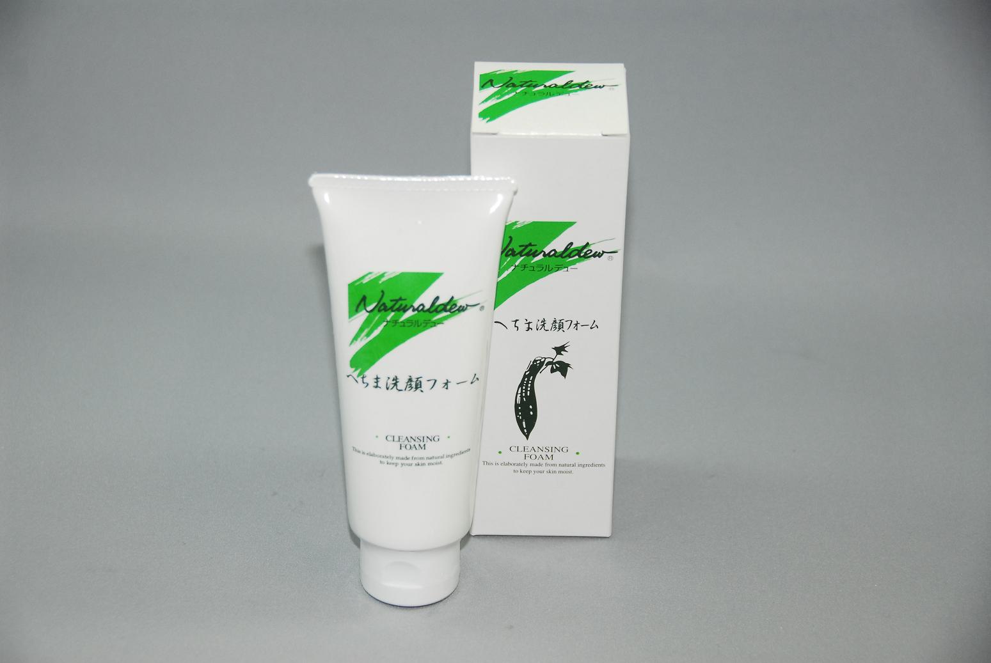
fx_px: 2563
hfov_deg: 21.9
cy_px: 332
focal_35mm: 93
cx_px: 496
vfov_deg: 14.7
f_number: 4.8
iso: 400
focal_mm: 62
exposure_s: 1/60
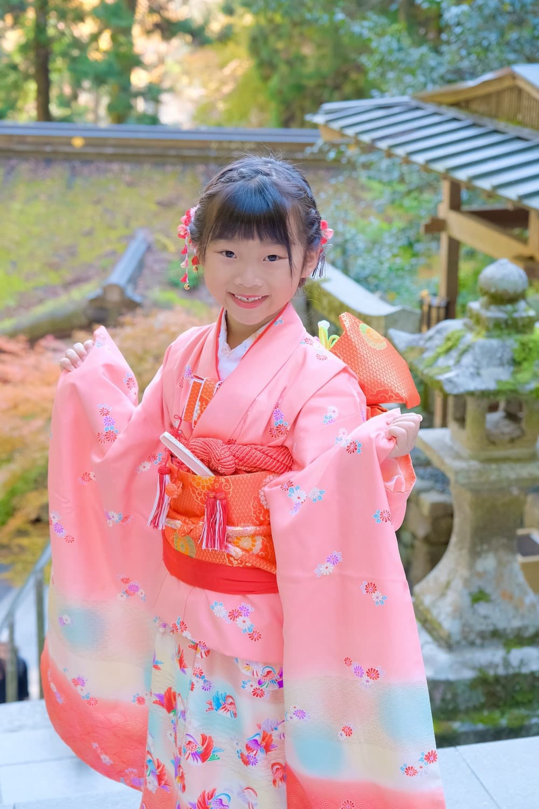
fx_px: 1392
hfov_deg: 21.9
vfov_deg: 32.4
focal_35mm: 62
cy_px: 404
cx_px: 270
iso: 1600
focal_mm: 41.1
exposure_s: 1/125
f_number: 4.5
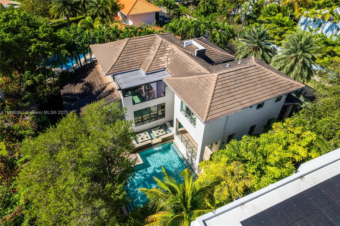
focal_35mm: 22
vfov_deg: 57.2
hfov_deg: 78.6
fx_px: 208
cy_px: 113
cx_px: 170
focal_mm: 8.38
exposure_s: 1/80
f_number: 2.8
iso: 100
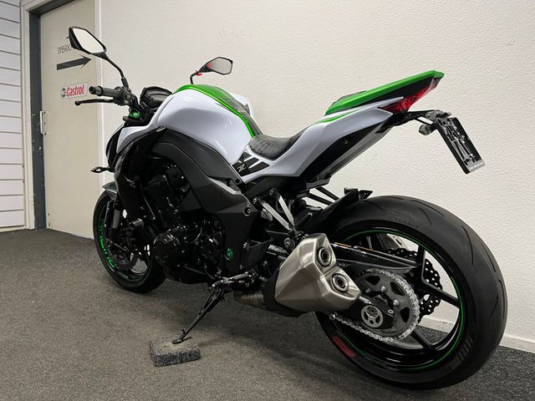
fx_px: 402
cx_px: 268
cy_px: 200
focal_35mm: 26
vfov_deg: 53.1
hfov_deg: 67.3
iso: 80
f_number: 1.6
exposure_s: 1/50
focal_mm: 5.1
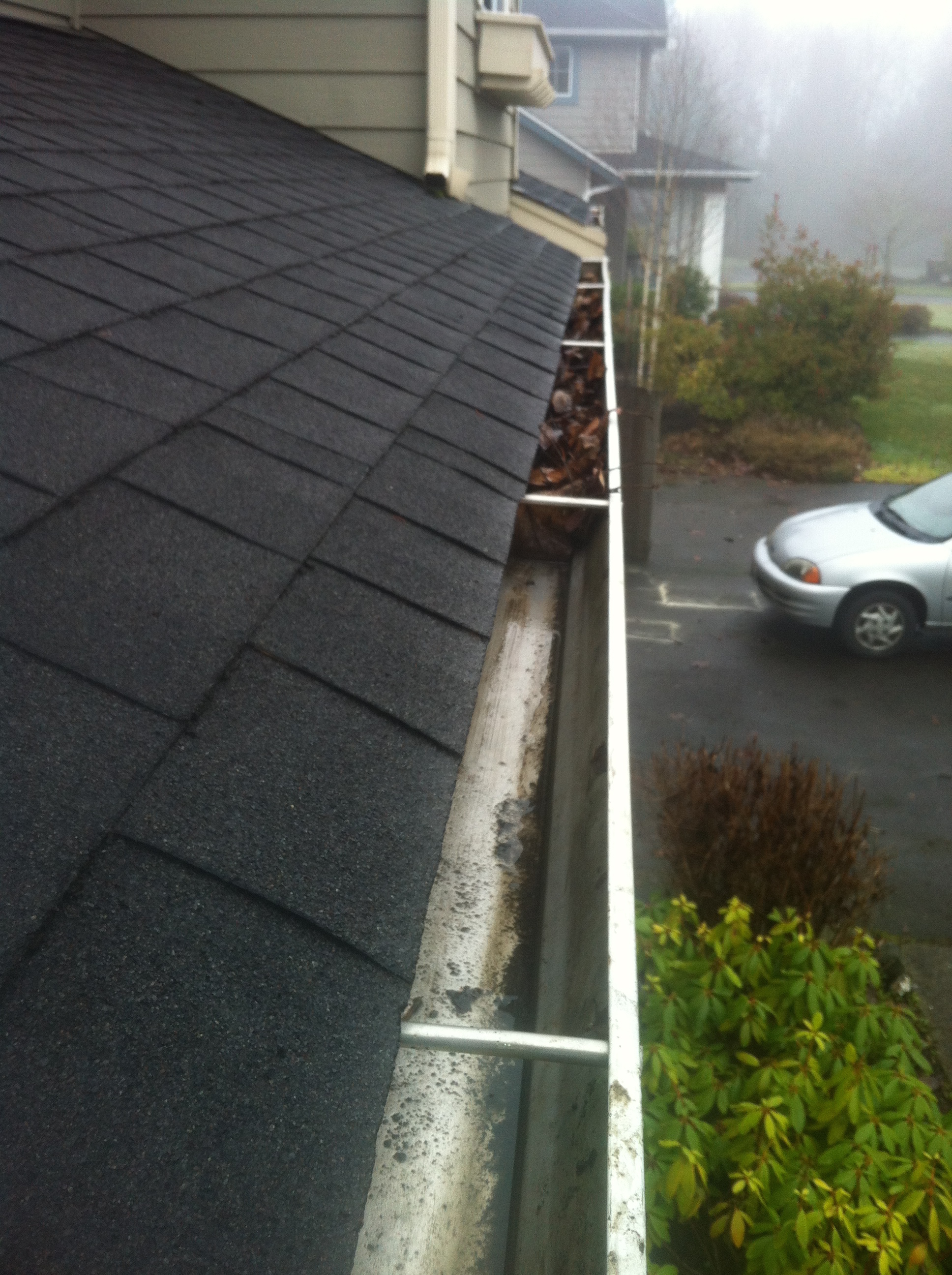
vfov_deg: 52.7
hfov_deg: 40.6
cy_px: 638
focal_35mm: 35
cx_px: 476
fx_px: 1287
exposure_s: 1/159
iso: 80
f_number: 2.8
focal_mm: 3.85
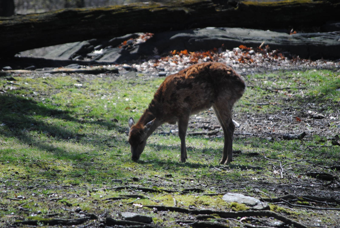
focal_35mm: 300
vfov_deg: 4.6
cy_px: 114
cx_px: 170
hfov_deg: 6.9
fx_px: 2837
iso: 250
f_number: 5.6
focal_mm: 200
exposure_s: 1/500
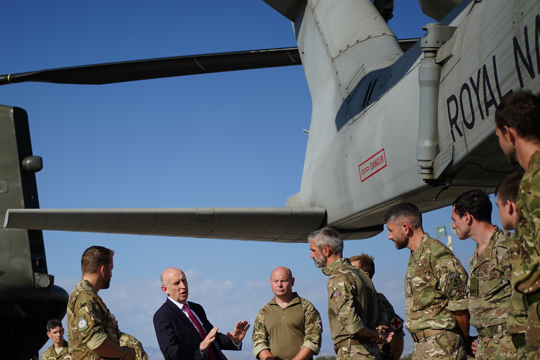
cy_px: 311
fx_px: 975
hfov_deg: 30.7
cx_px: 182
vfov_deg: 20.6
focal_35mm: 65
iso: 100
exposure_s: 1/10000
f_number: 1.8
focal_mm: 35
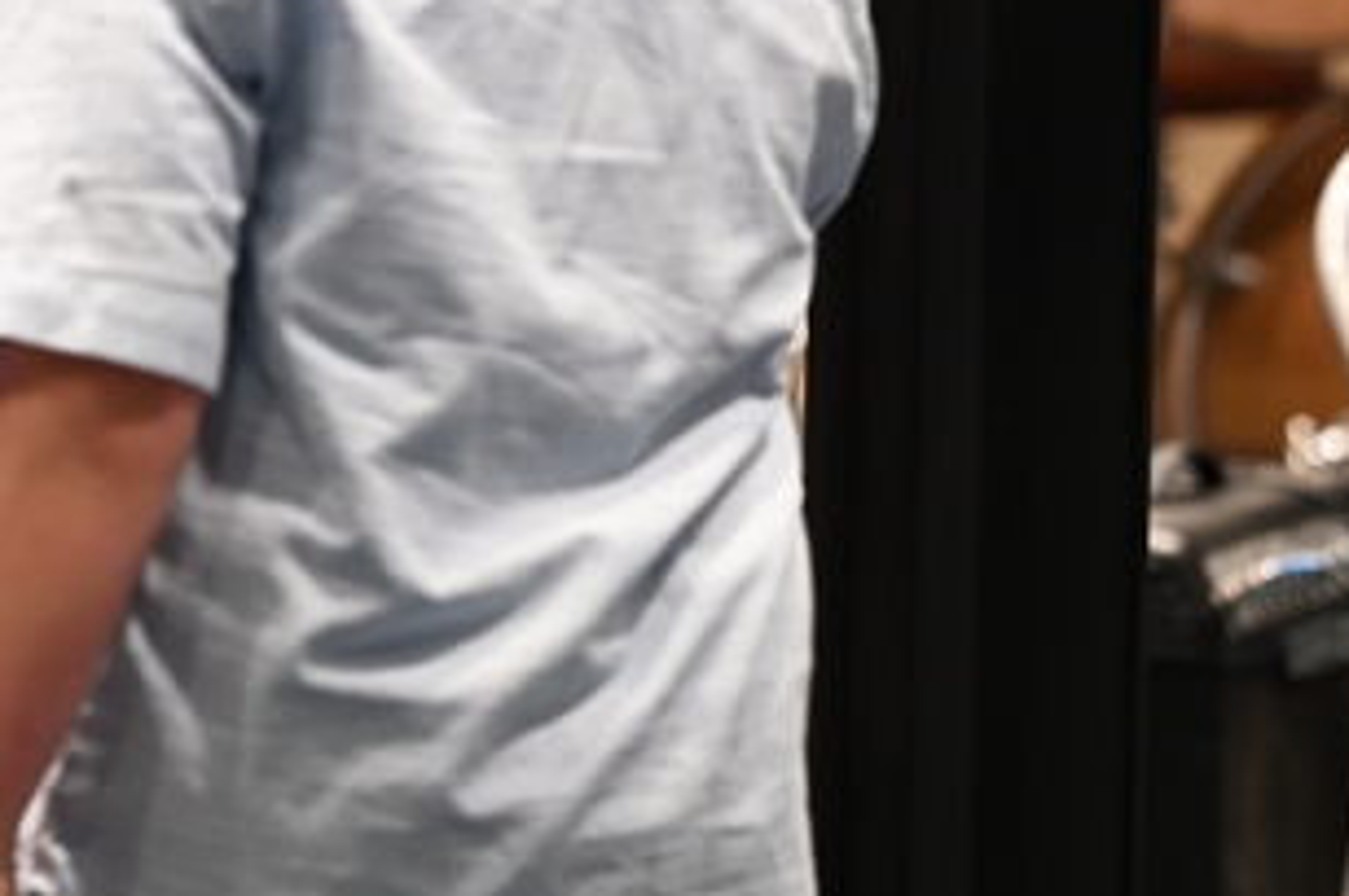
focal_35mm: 330
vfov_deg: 4.1
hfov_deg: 6.2
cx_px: -70
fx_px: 12352
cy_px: -213
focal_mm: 99
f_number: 2.8
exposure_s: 1/125
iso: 2000
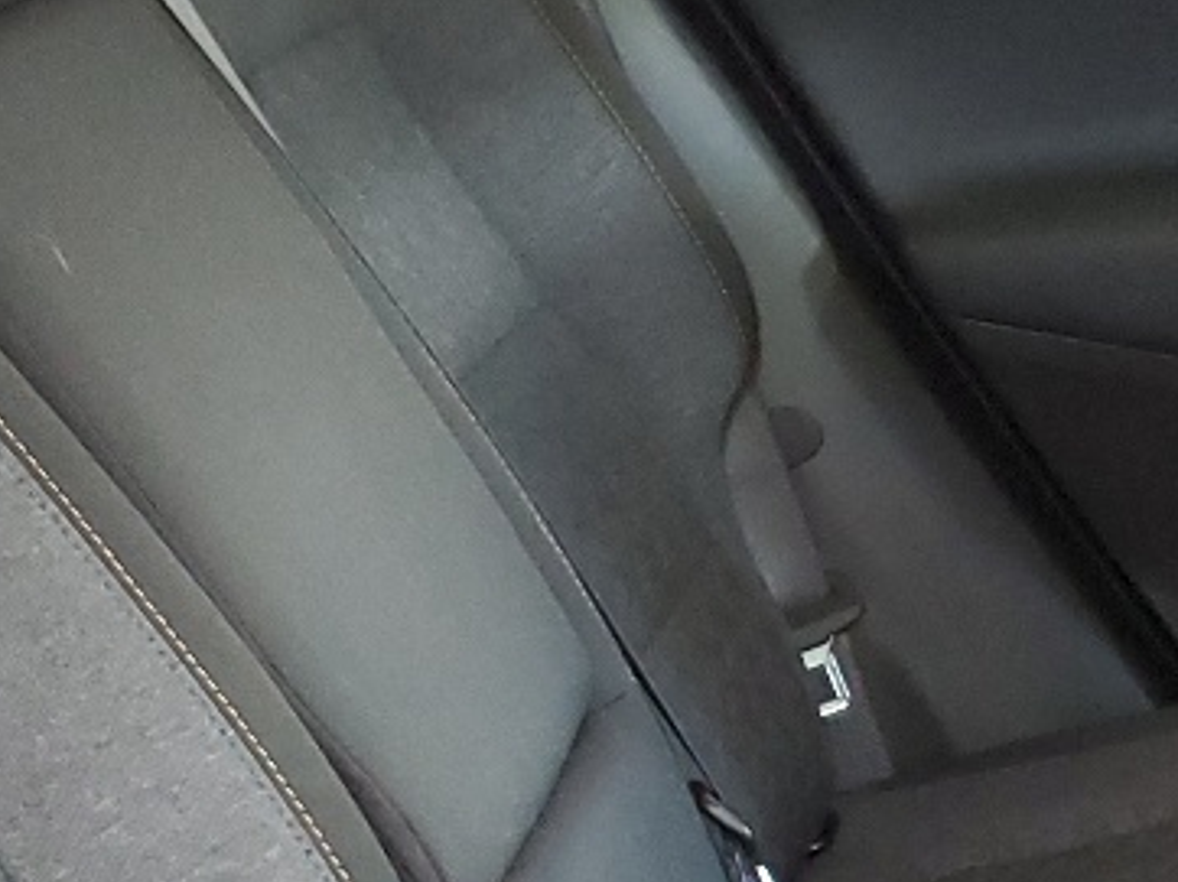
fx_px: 3911
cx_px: 875
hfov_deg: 17.0
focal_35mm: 115
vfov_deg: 12.7
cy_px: 833
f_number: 1.5
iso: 325
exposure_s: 1/40
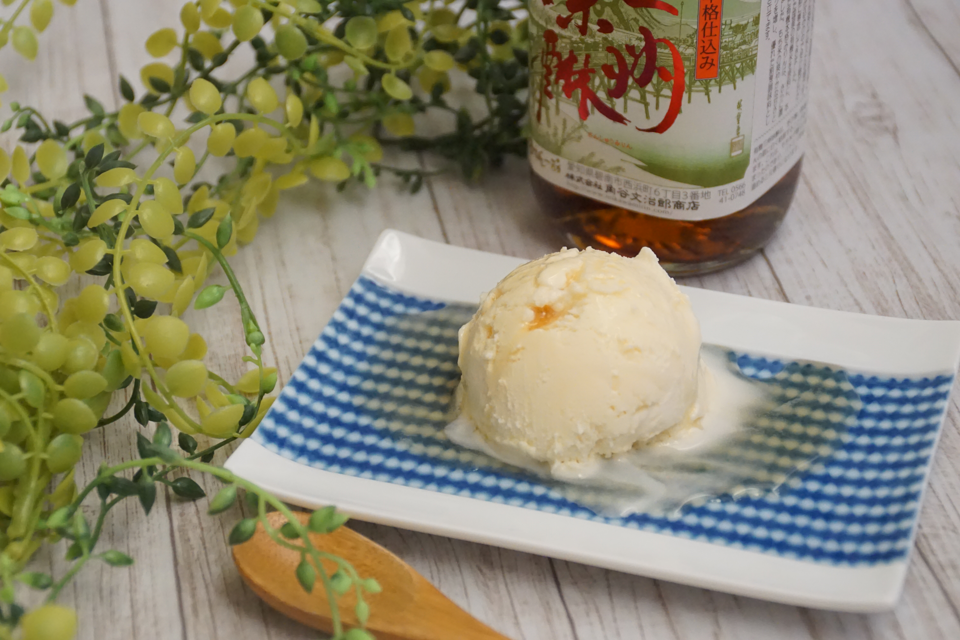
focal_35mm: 105
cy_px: 320
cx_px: 480
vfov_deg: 13.0
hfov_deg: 19.5
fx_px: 2800
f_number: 6.3
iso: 4000
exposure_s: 1/500
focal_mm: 70
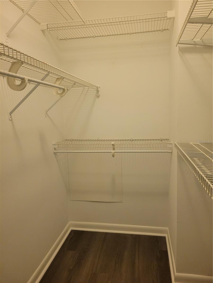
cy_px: 142
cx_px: 106
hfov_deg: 53.1
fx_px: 213
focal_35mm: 26
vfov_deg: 67.3
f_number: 1.8
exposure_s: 1/40
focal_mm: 5.4
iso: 500
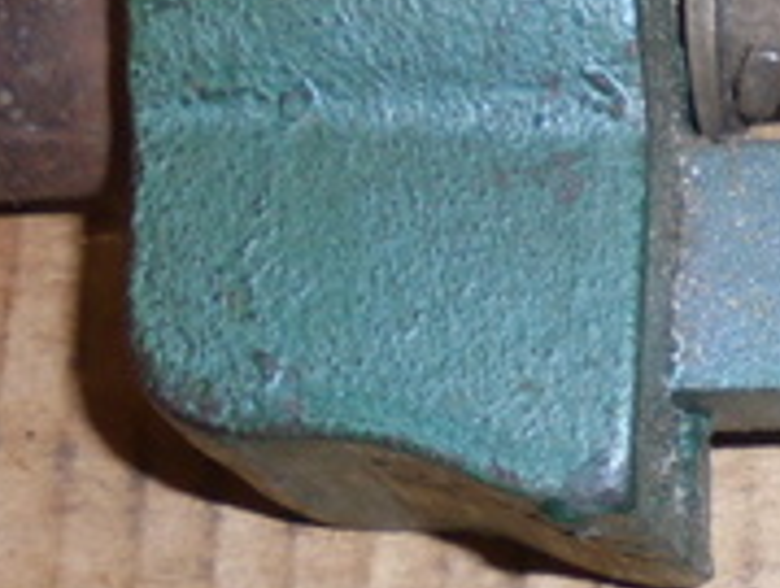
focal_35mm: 112
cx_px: 1100
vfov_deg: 13.3
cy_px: 253
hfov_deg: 16.3
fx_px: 2529
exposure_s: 1/30
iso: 100
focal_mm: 4.6
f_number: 3.5
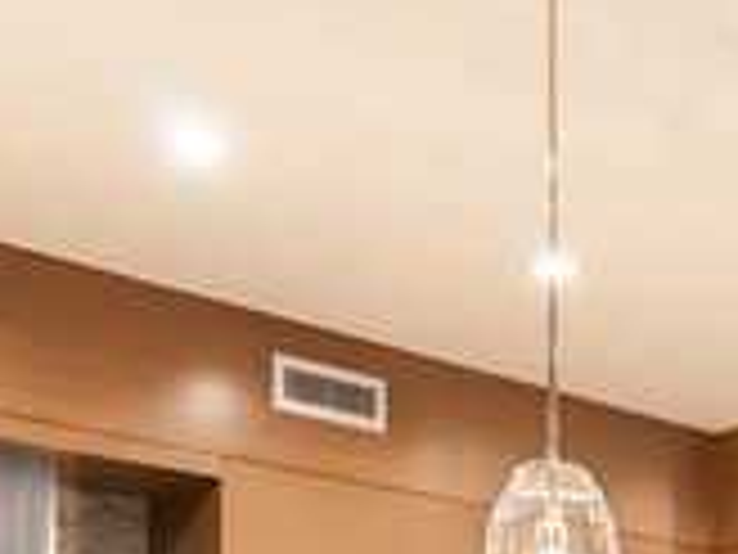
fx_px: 1554
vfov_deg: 18.2
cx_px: 752
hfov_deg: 25.3
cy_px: 799
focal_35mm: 73
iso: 200
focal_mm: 13
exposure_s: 1/4
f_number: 9
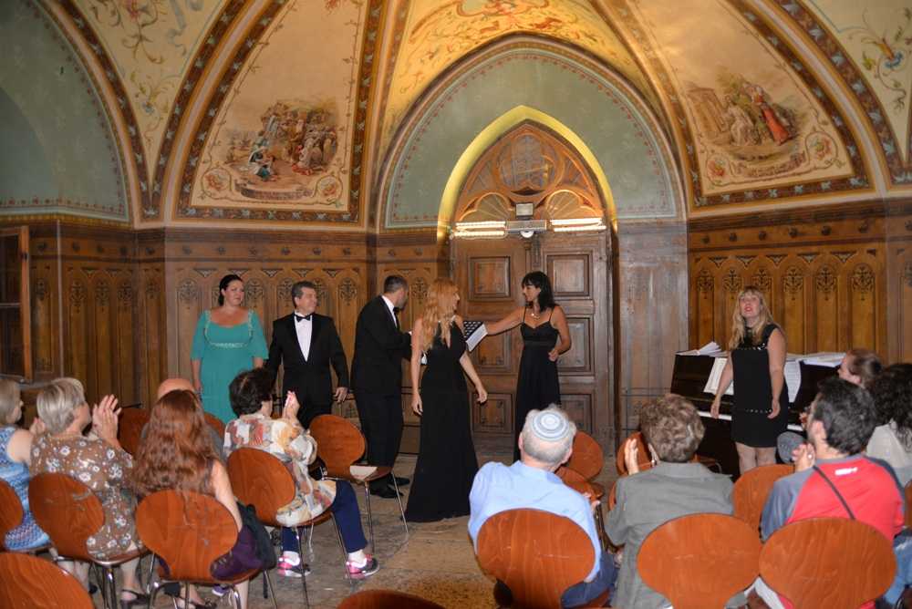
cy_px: 304
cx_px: 456
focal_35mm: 30
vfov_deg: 43.7
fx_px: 760
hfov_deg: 61.9
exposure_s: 1/60
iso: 800
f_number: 3.5
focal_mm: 30
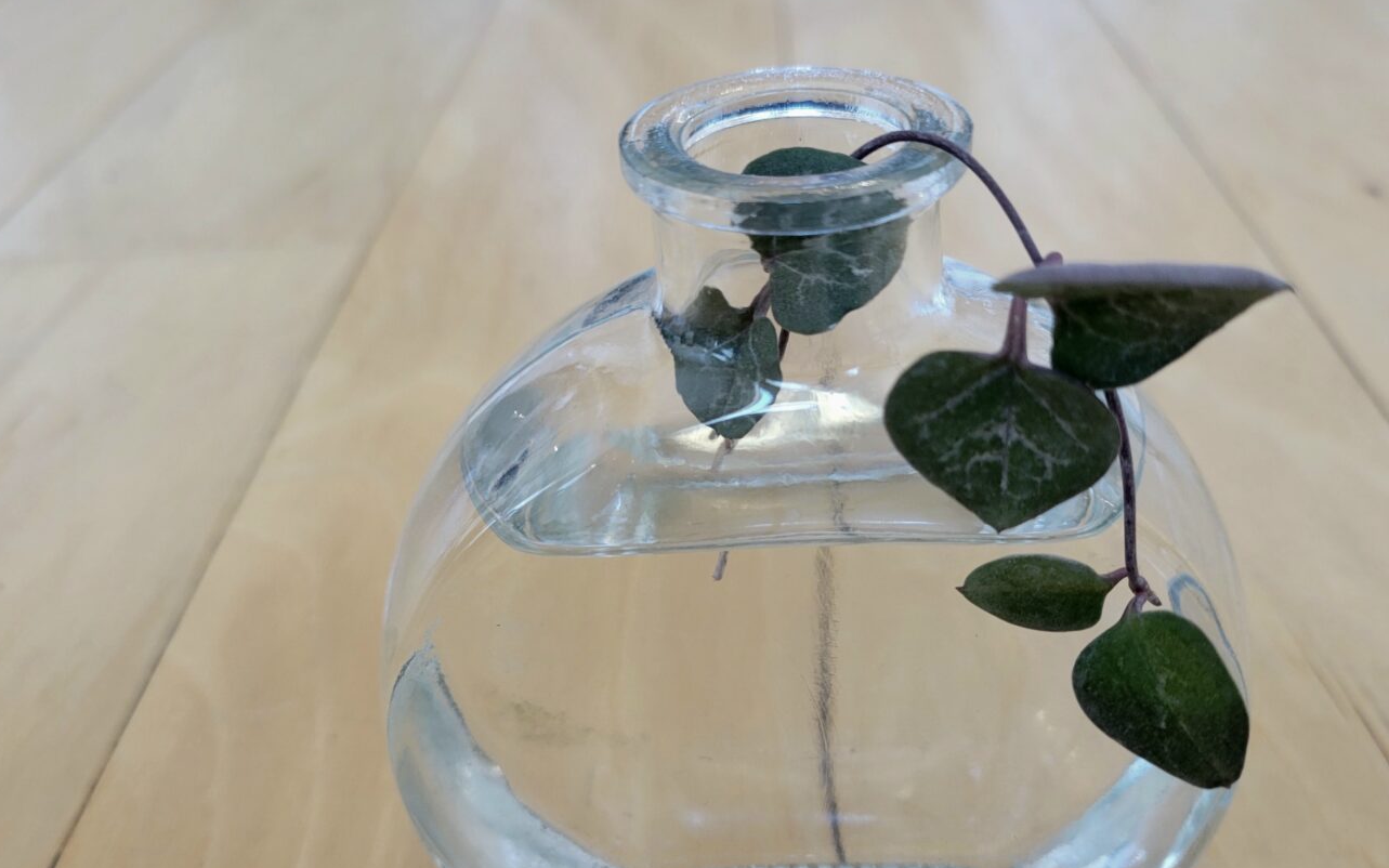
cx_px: 765
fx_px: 1249
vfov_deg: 38.2
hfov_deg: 58.0
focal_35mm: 33
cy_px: 509
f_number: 1.8
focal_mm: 5.4
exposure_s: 1/60.2
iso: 250
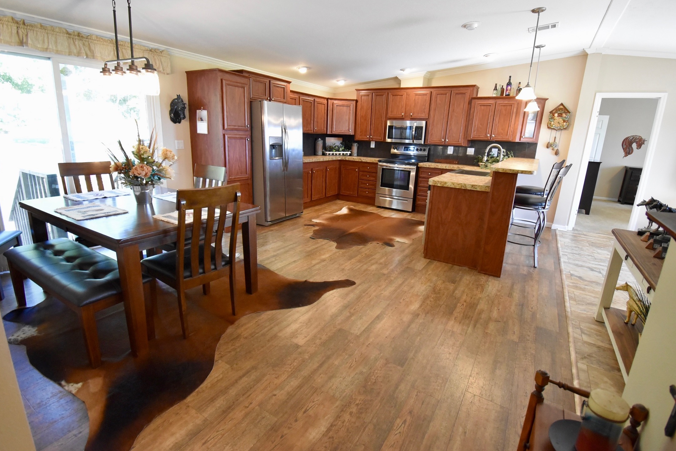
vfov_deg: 73.7
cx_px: 340
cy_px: 213
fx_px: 300
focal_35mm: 16
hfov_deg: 96.7
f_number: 4.5
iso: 2200
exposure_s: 1/60
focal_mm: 10
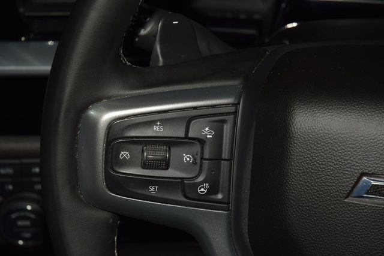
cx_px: 192
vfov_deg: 13.0
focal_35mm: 105
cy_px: 128
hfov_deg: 19.5
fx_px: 1120
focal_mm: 70
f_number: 8
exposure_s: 1/125
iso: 100
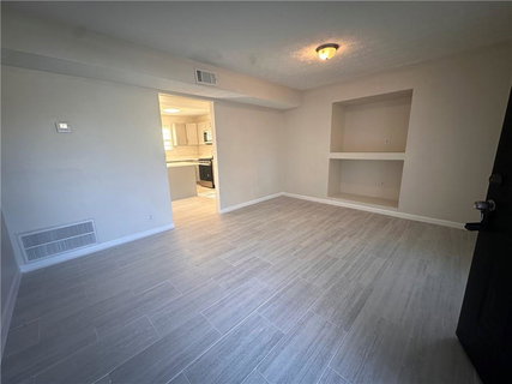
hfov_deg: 102.1
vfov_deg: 85.6
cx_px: 256
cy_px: 192
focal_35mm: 14
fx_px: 207
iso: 200
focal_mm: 2.22
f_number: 2.2
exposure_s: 1/120
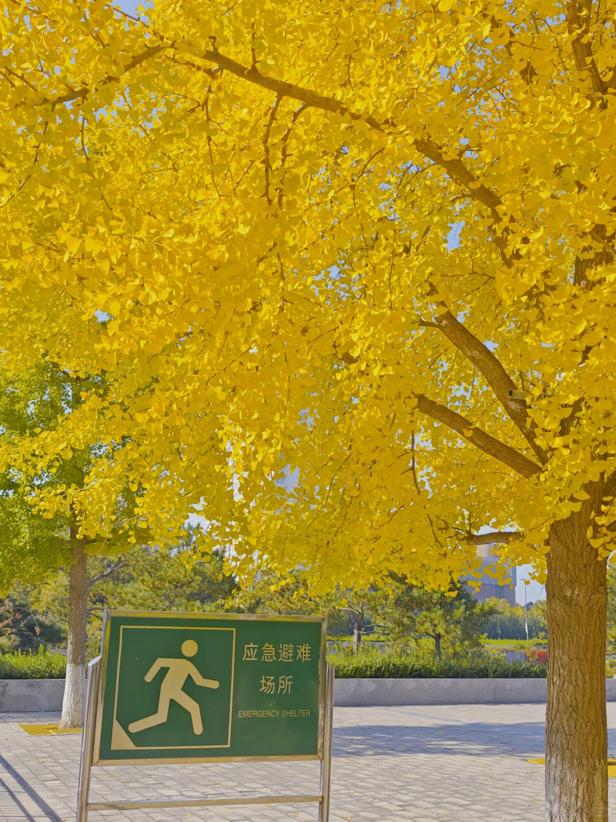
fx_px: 878
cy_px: 411
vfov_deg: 50.1
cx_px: 308
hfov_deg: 38.7
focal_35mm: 37
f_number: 1.63
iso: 50
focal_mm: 8.72
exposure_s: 1/1216
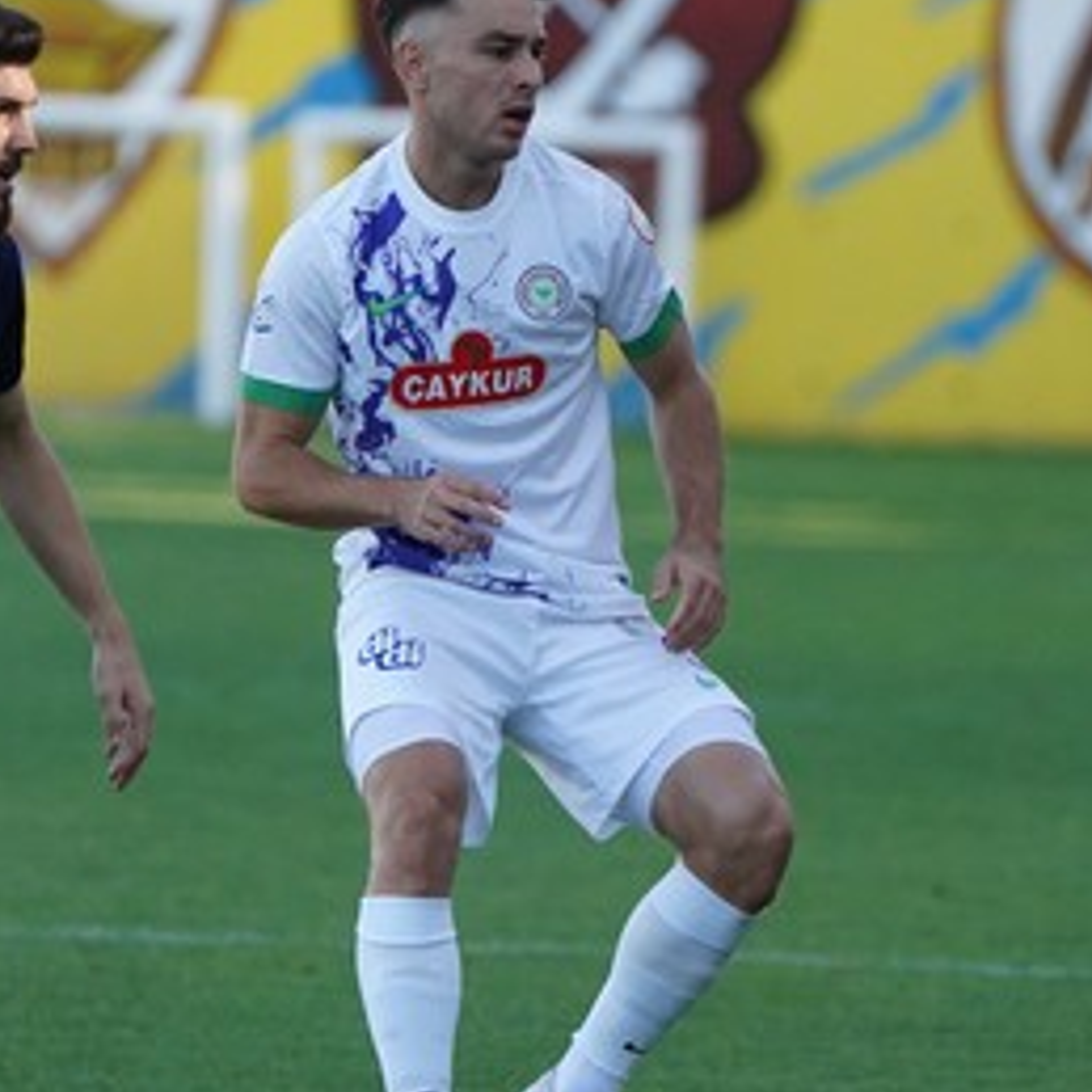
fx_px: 34620
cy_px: 622
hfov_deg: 1.8
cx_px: 704
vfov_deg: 1.8
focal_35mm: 970
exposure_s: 1/2000
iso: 3200
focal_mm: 400
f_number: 5.6
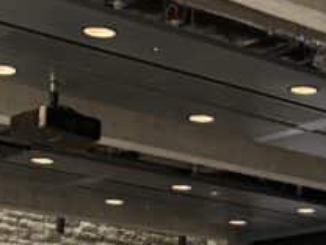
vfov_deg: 10.6
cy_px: 499
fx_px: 1205
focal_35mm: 128
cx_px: 342
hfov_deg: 15.1
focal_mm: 5.96
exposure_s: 1/80
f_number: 1.6
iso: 125
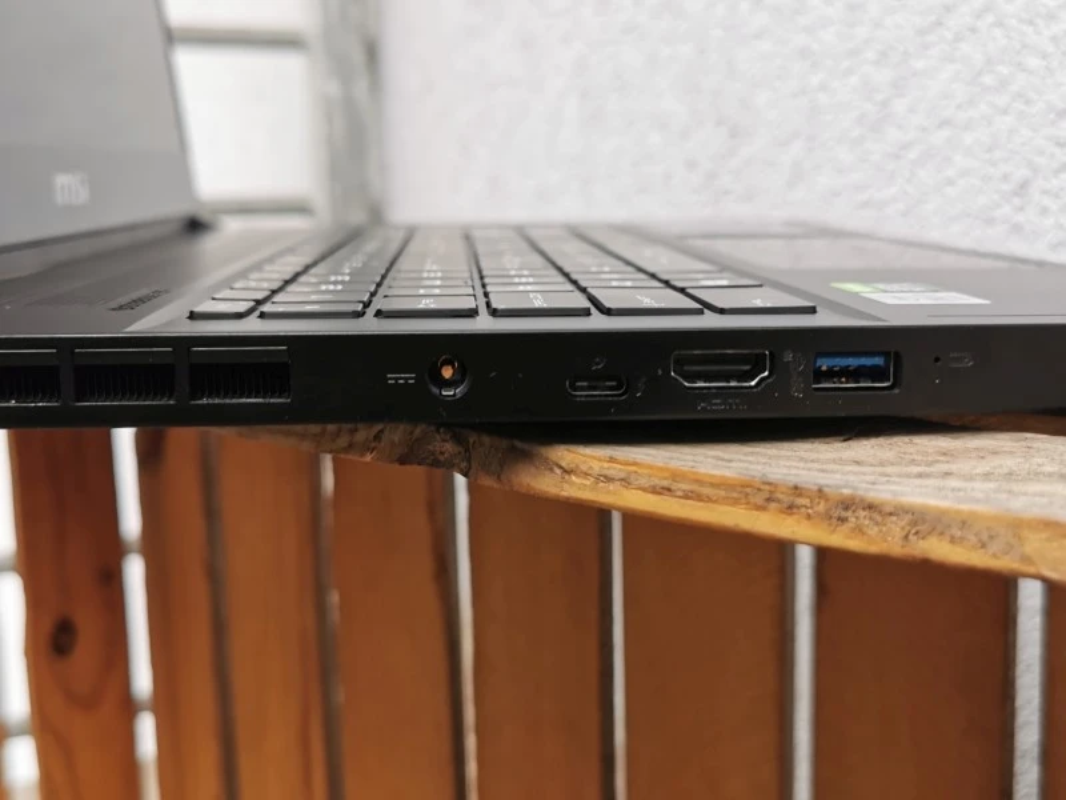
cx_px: 533
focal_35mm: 41
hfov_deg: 45.8
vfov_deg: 35.1
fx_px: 1263
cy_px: 400
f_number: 1.6
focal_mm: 5.56
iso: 50
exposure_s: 1/99.9
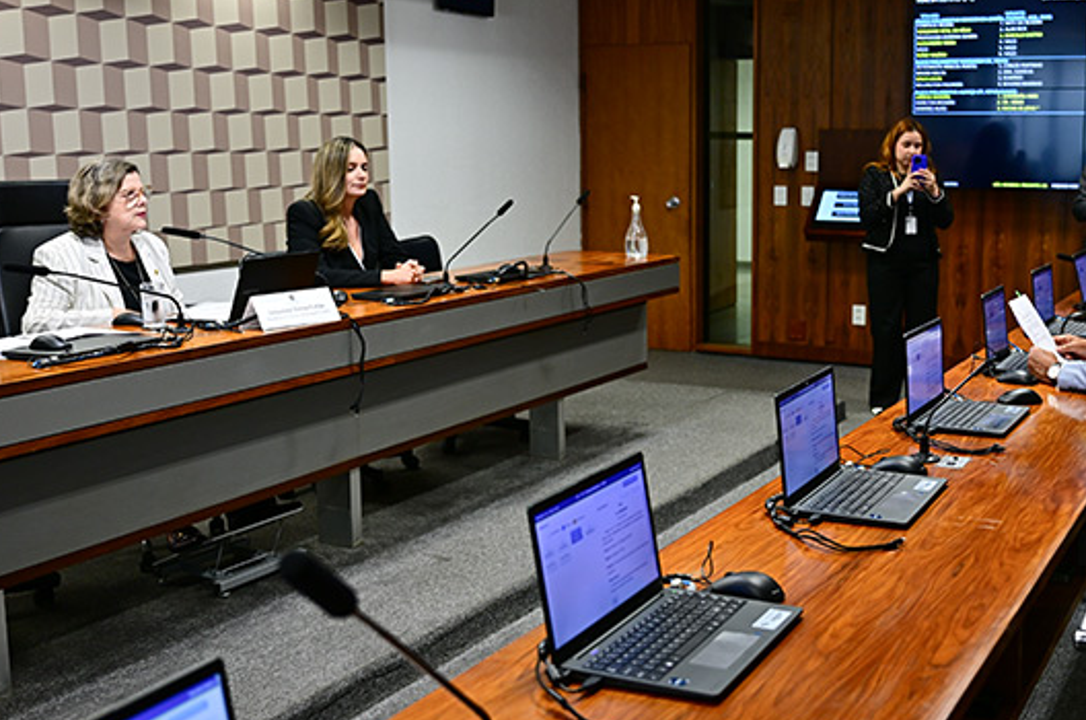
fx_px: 1349
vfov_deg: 29.9
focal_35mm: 45
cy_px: 329
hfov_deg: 43.2
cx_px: 722
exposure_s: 1/50
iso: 400
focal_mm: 27.5
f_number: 2.8
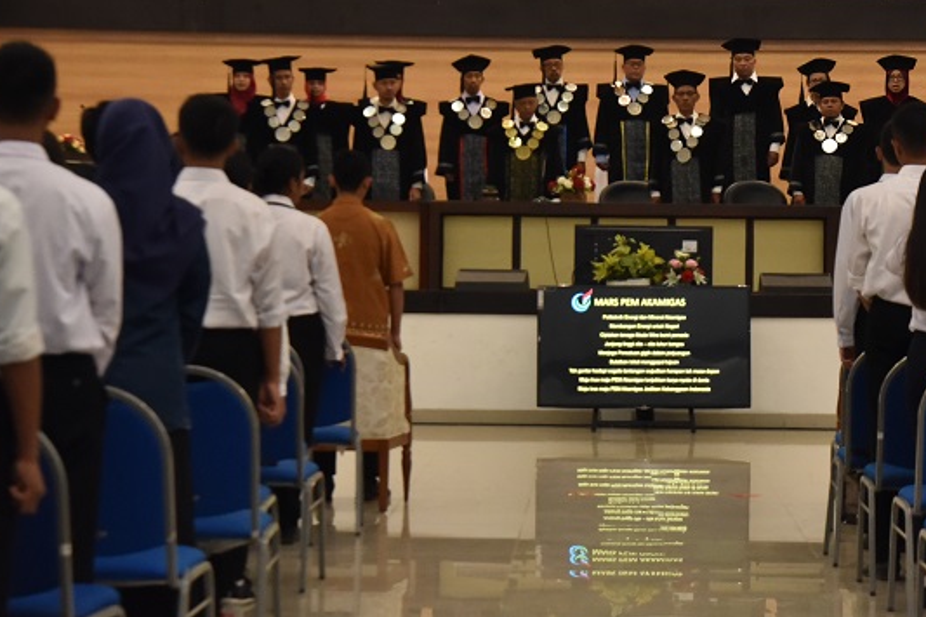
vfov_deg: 11.2
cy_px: 267
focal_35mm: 122
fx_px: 3137
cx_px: 565
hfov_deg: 16.8
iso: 3200
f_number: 5.6
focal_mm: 65
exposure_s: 1/80
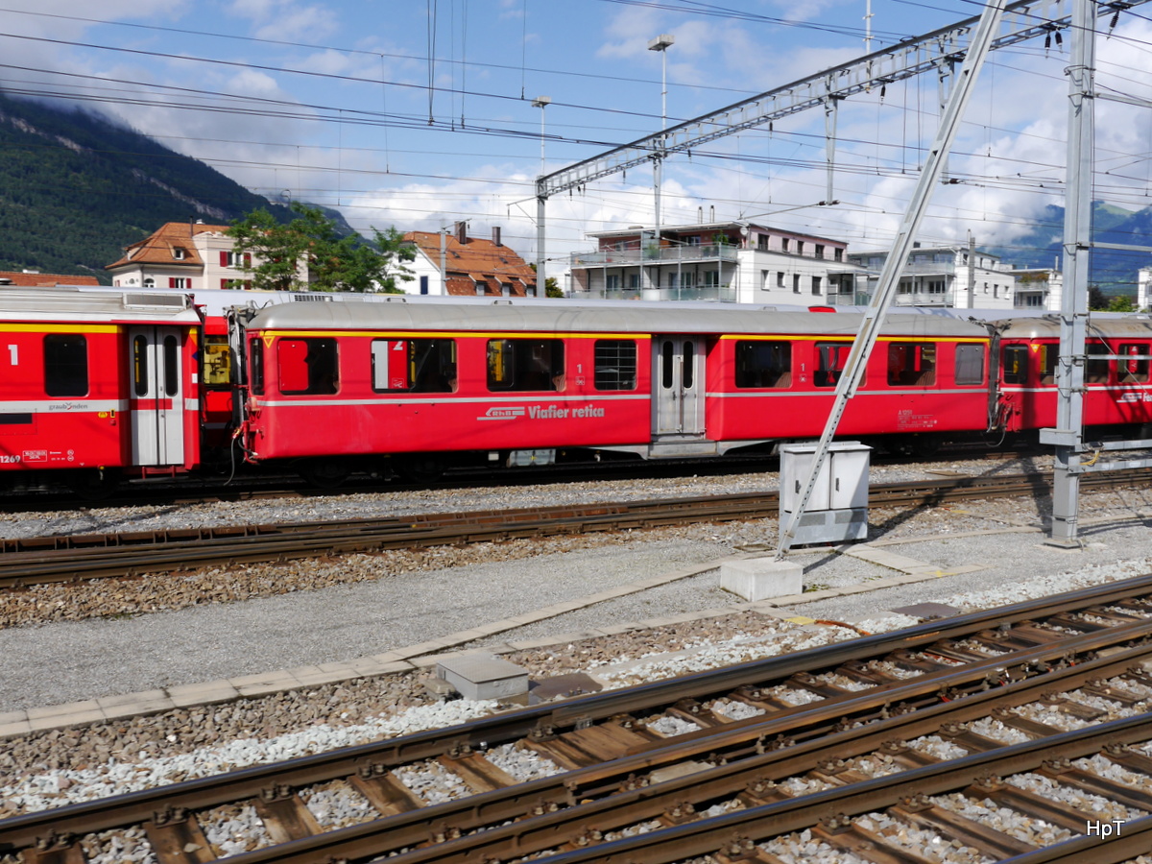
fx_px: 1065
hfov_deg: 56.8
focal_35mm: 32
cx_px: 576
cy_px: 432
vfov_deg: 44.2
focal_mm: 16
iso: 160
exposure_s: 1/500
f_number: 8
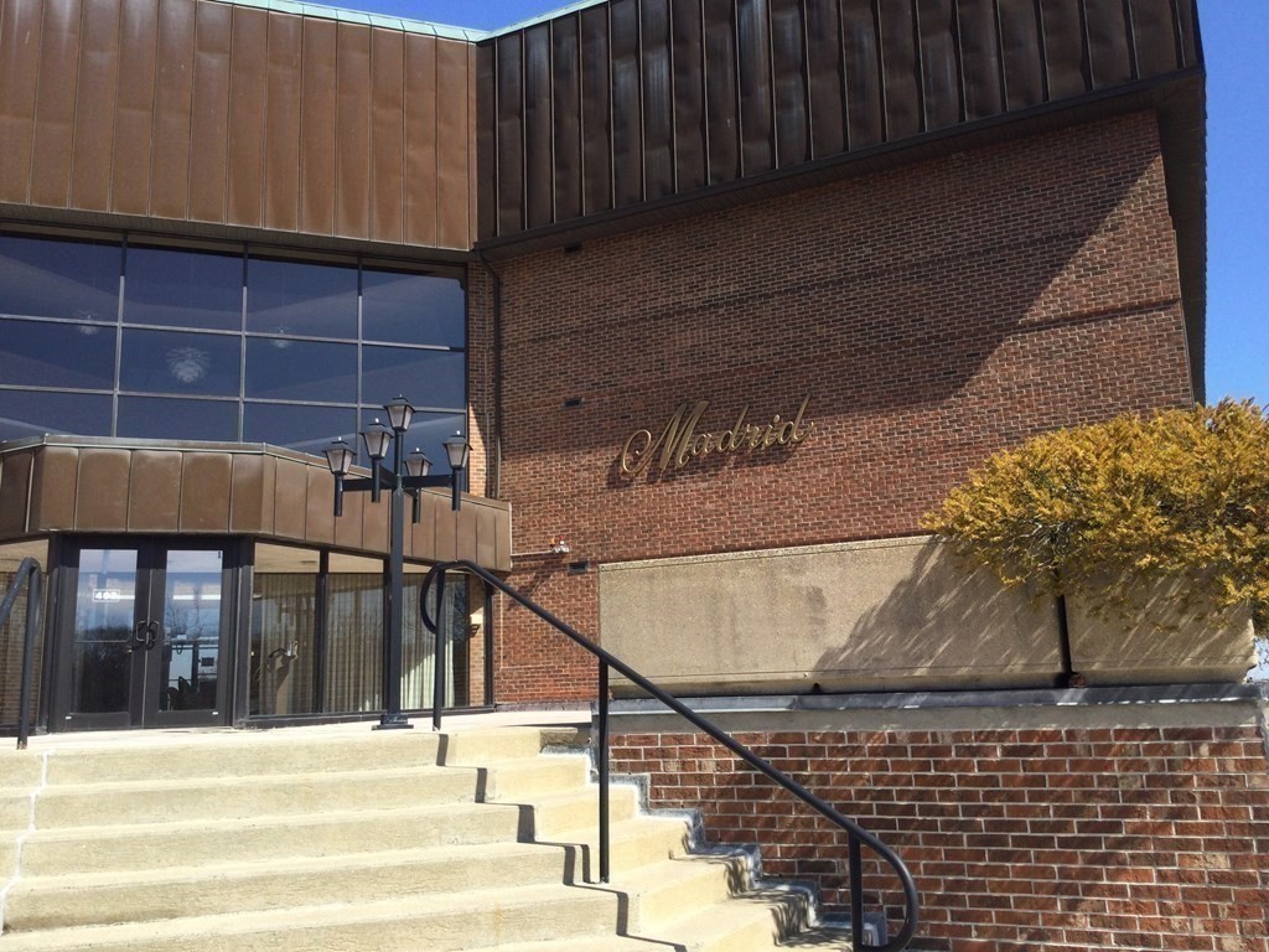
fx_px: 1136
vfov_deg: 45.4
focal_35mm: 31
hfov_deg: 58.4
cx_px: 634
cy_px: 476
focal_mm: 3.3
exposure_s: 1/806
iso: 25
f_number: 2.4
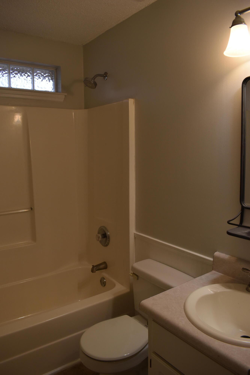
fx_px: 281
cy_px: 188
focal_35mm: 27
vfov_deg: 67.4
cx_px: 125
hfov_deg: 47.9
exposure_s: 1/125
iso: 400
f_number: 5.6
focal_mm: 18
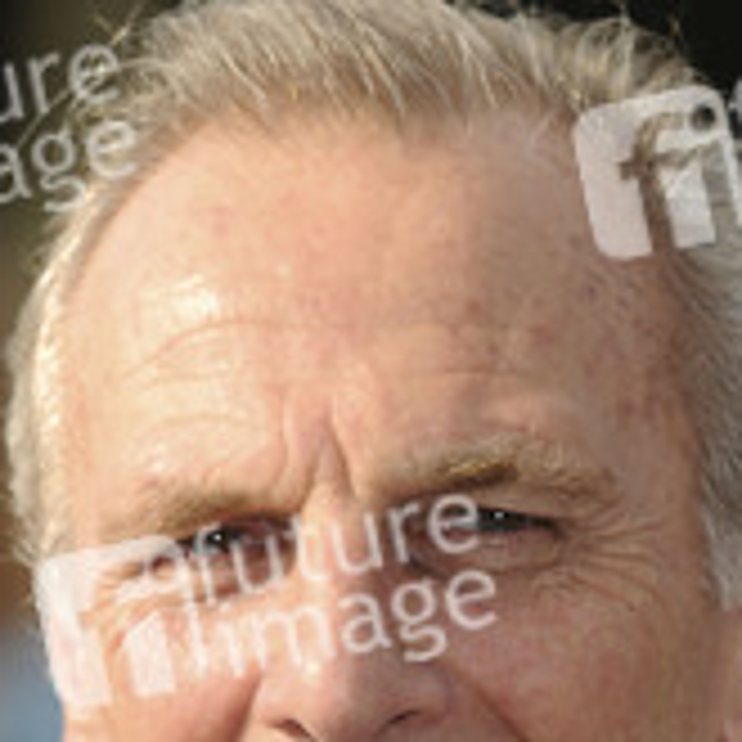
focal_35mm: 617
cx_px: 398
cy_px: 827
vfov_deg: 2.8
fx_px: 14963
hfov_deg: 2.8
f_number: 6.3
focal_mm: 200
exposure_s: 1/250
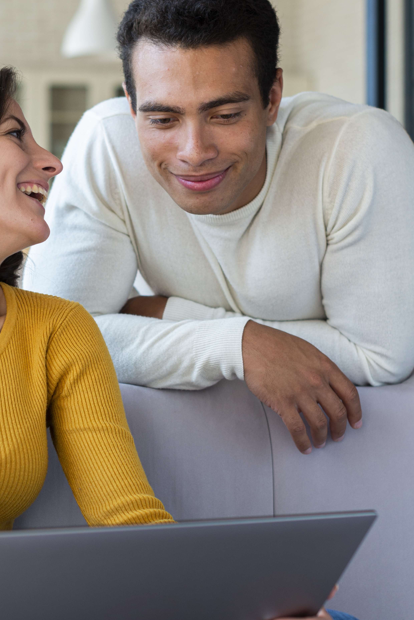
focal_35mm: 99
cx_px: 89
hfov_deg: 13.8
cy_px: 299
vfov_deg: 20.6
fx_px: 1706
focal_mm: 50
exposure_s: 1/320
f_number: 2.8
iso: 250
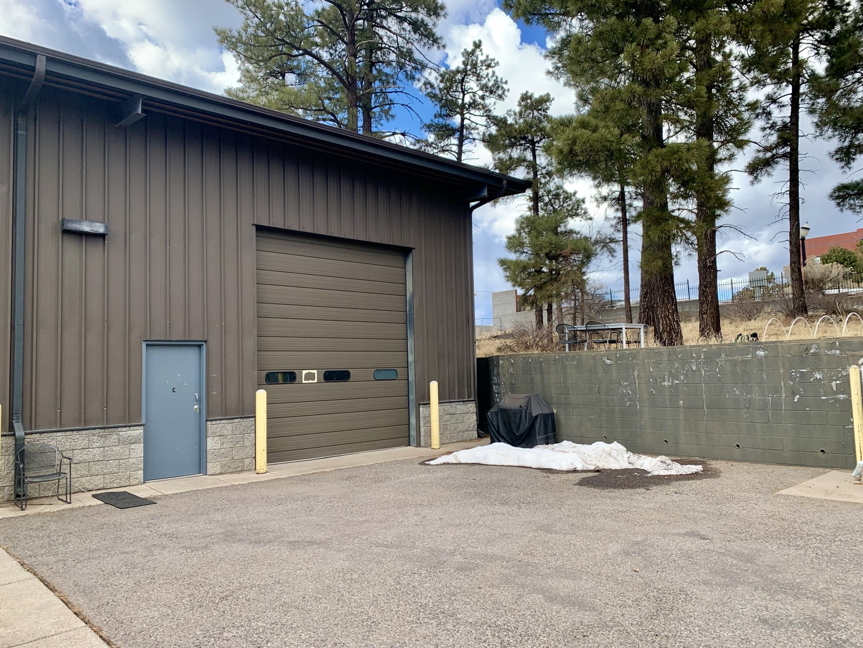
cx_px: 432
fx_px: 648
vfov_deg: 53.1
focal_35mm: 26
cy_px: 324
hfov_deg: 67.3
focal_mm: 4.25
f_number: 1.8
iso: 25
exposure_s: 1/651
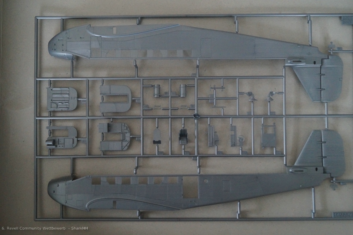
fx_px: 323
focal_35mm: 33
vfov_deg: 39.9
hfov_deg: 57.2
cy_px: 118
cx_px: 176
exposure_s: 1/125
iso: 3200
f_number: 4
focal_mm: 22
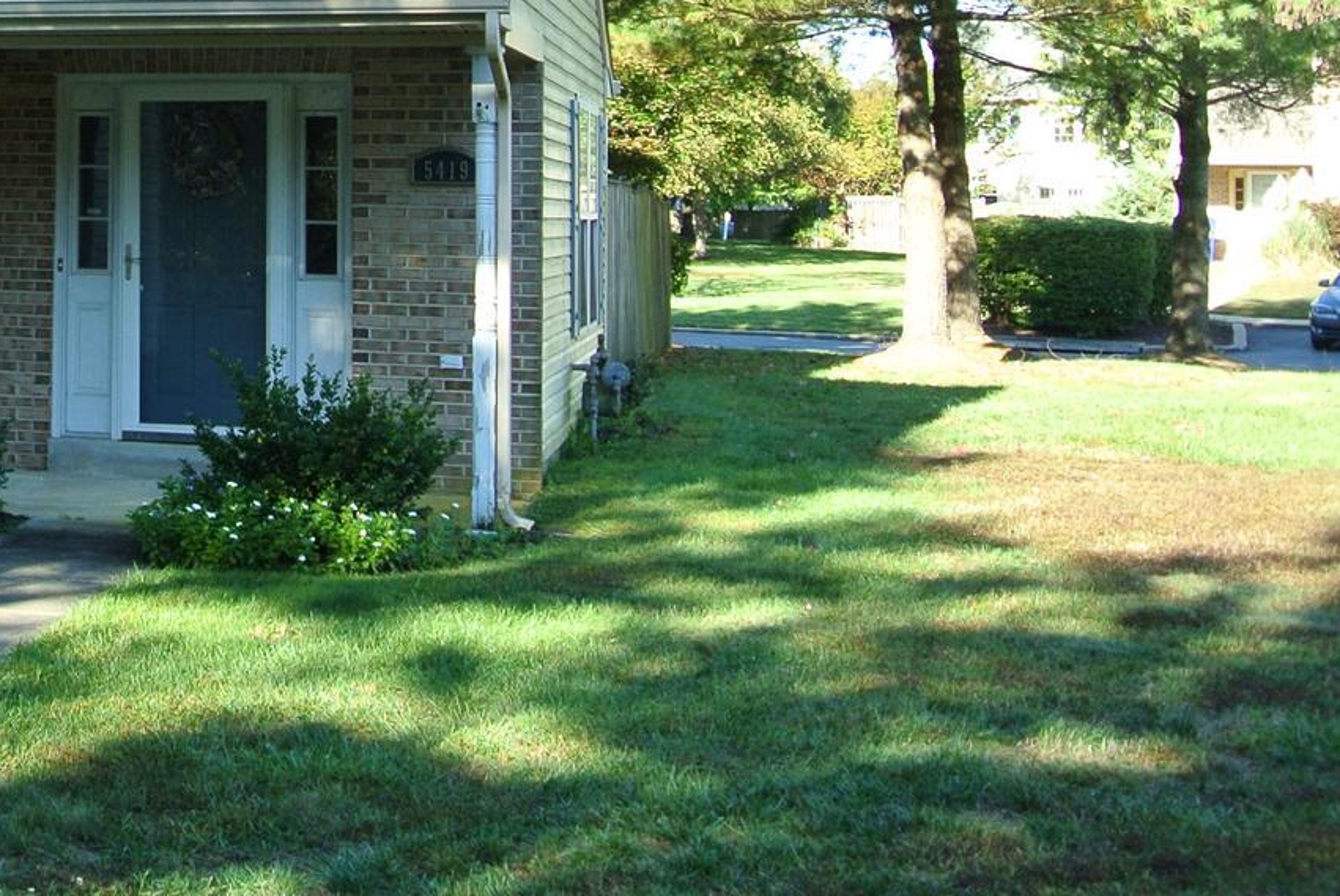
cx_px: -246
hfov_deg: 27.4
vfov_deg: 20.4
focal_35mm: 65
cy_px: 35
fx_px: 2421
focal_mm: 10
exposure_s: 1/160
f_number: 4
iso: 100
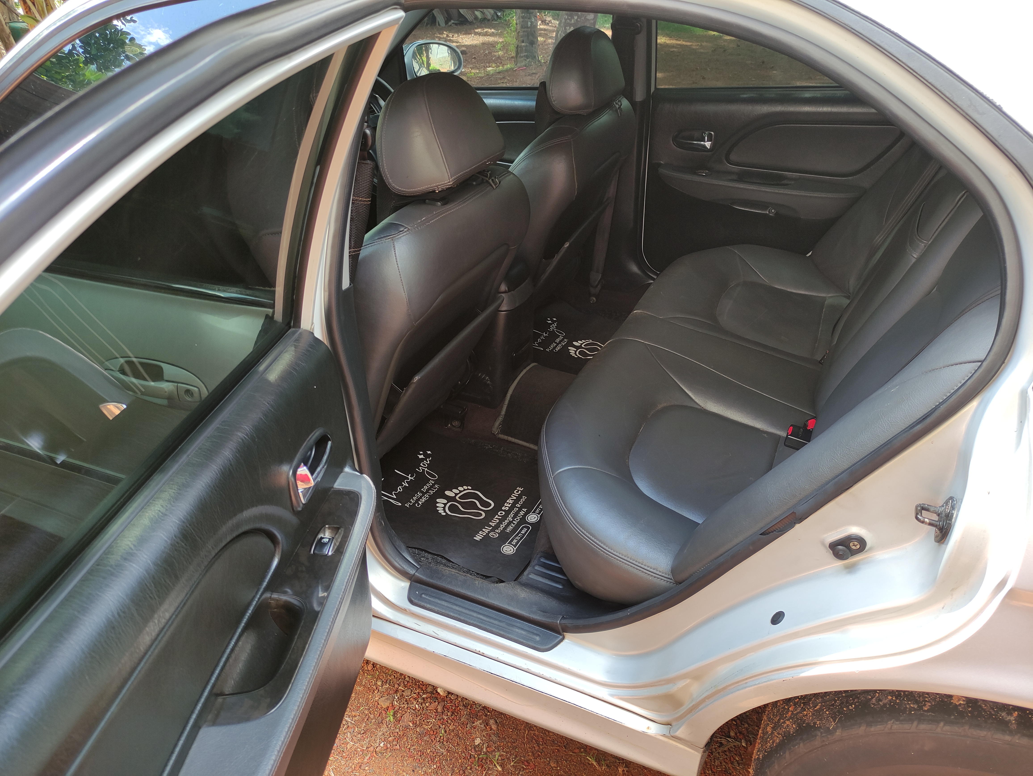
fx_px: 746
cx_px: 516
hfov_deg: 69.4
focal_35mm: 25
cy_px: 388
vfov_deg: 54.9
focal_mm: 5.43
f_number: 1.89
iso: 100
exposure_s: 1/50
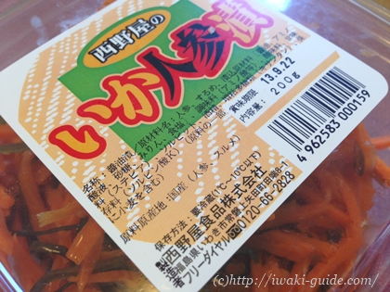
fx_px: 372
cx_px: 195
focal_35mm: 33
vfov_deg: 42.9
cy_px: 146
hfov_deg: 55.4
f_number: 2.4
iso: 50
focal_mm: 4.13
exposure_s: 1/40
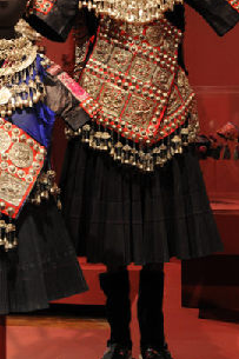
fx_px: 798
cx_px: 95
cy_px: 67
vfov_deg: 24.9
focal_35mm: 80
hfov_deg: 17.0
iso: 400
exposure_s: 1/3
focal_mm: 24
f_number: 3.8
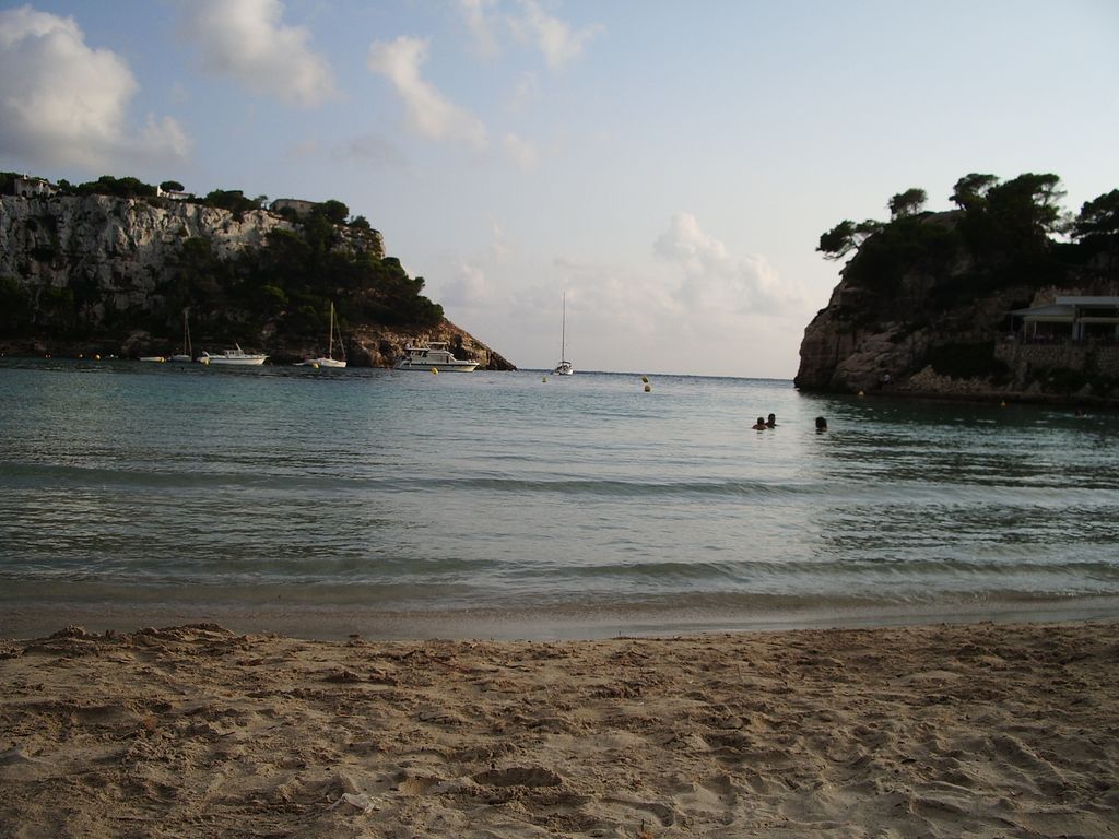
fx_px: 1131
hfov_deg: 52.6
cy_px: 420
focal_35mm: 35
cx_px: 560
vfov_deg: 40.7
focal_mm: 5.8
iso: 50
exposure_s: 1/400
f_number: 4.3
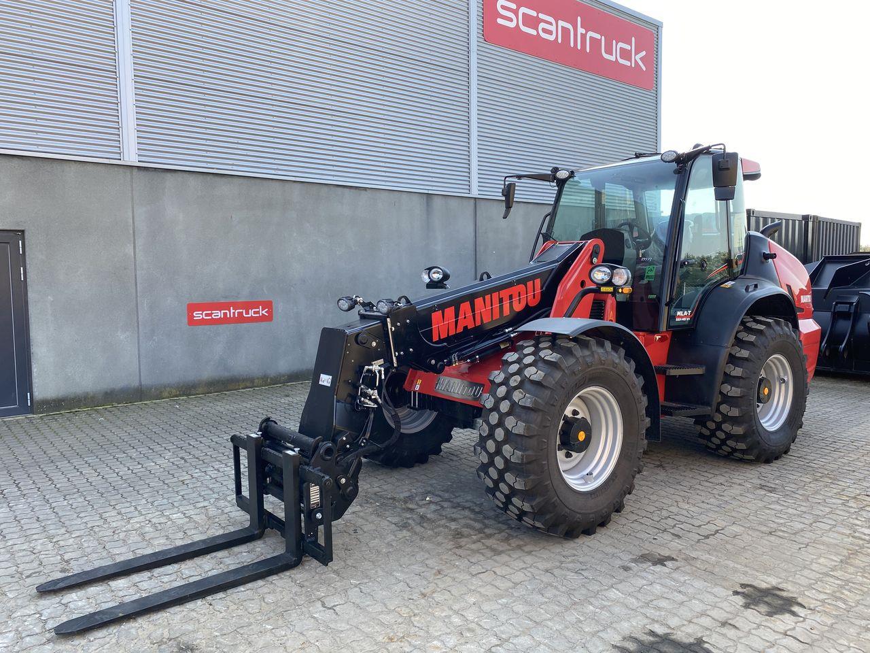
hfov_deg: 67.3
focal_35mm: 26
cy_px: 326
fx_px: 653
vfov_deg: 53.1
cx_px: 435
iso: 32
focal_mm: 4.25
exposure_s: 1/417
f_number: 1.8
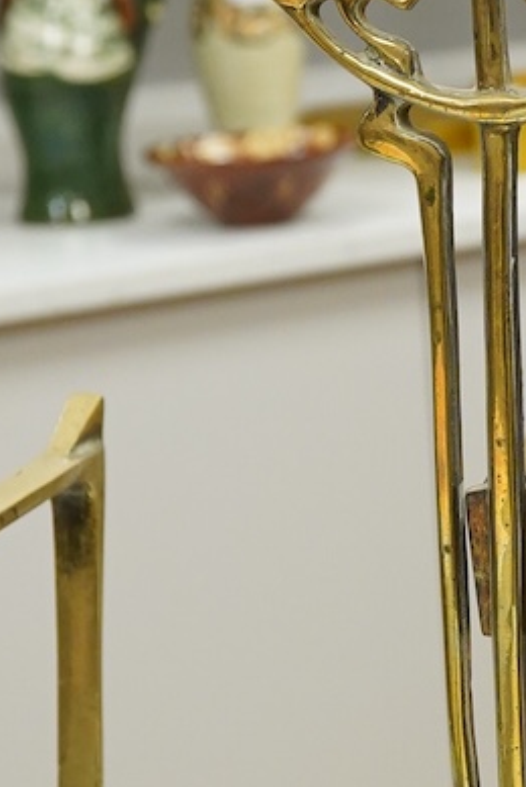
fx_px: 2844
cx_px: 546
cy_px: 341
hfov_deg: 10.5
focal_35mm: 130
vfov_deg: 15.7
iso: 2500
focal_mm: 30
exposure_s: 1/200
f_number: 9
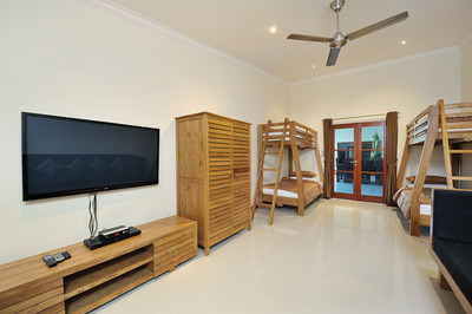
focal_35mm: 14
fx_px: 183
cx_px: 236
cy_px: 157
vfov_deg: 81.1
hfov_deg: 104.3
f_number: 13
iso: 200
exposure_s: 2
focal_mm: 14
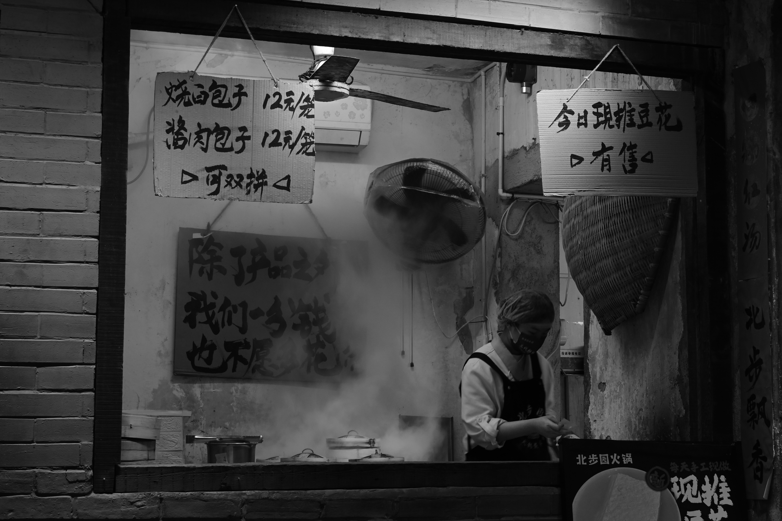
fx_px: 1554
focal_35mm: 72
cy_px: 249
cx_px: 416
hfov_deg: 28.2
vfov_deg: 19.0
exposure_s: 1/10
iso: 400
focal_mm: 43
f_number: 8
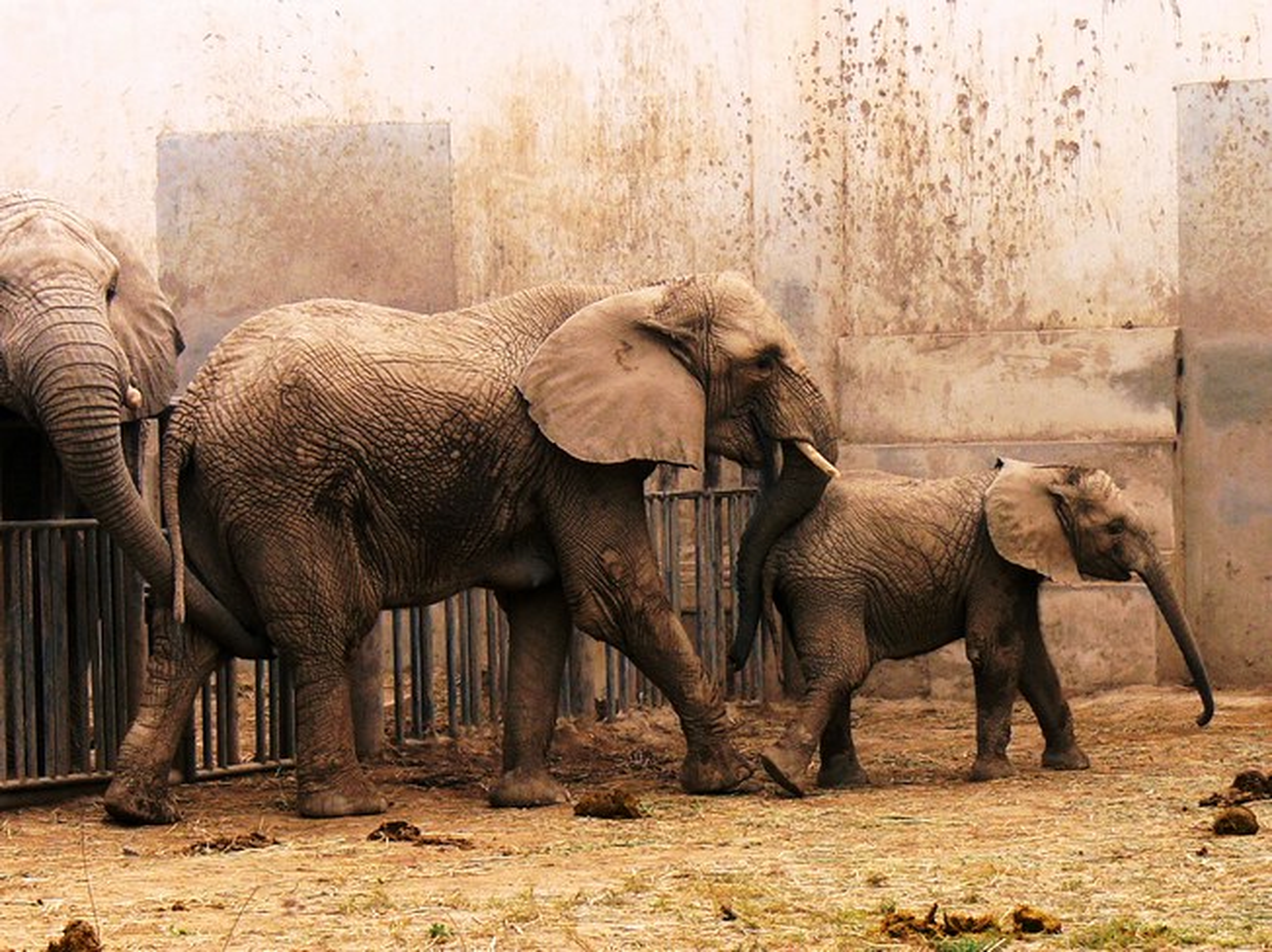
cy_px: 476
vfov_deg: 11.0
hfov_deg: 14.6
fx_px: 4957
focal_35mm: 135
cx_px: 636
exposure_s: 1/320
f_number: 4
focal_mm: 18
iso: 80
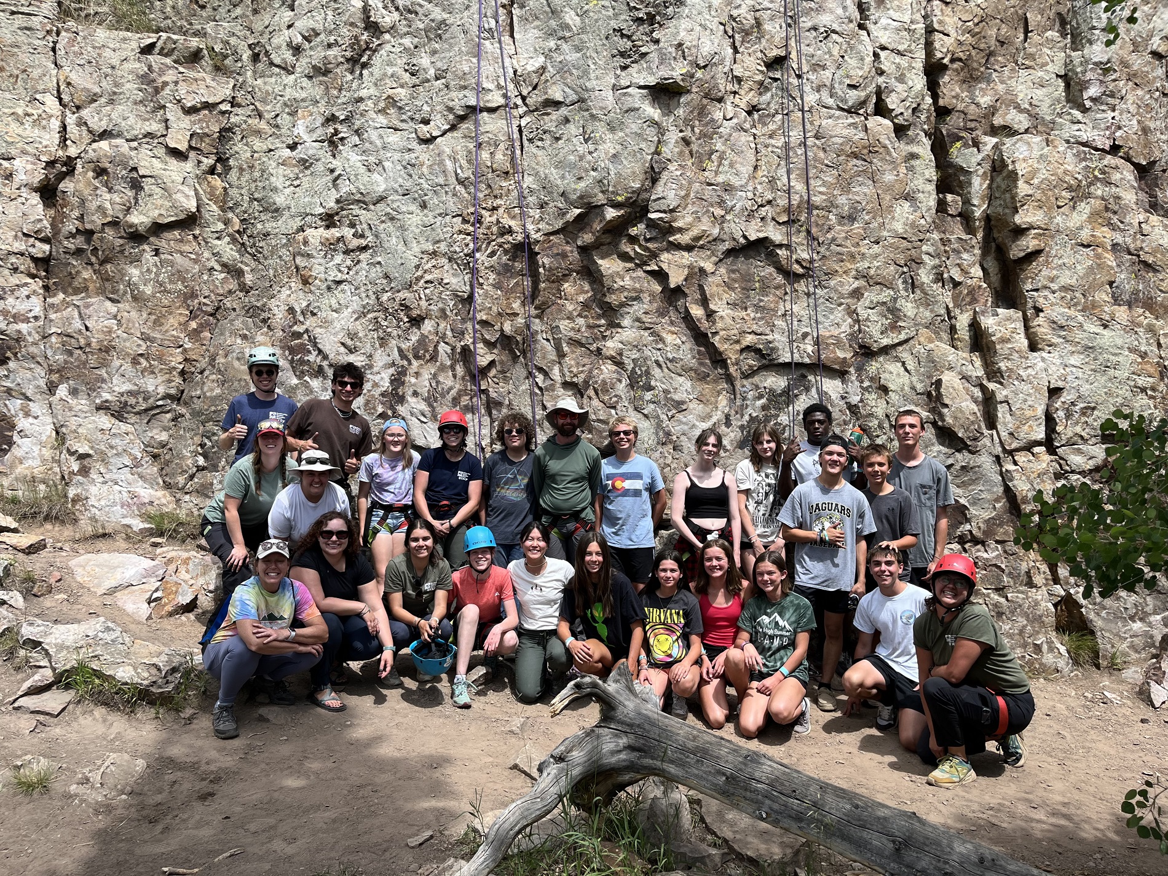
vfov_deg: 53.1
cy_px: 438
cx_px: 584
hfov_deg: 67.3
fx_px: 877
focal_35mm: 26
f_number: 1.6
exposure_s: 1/1748
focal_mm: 5.1
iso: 50
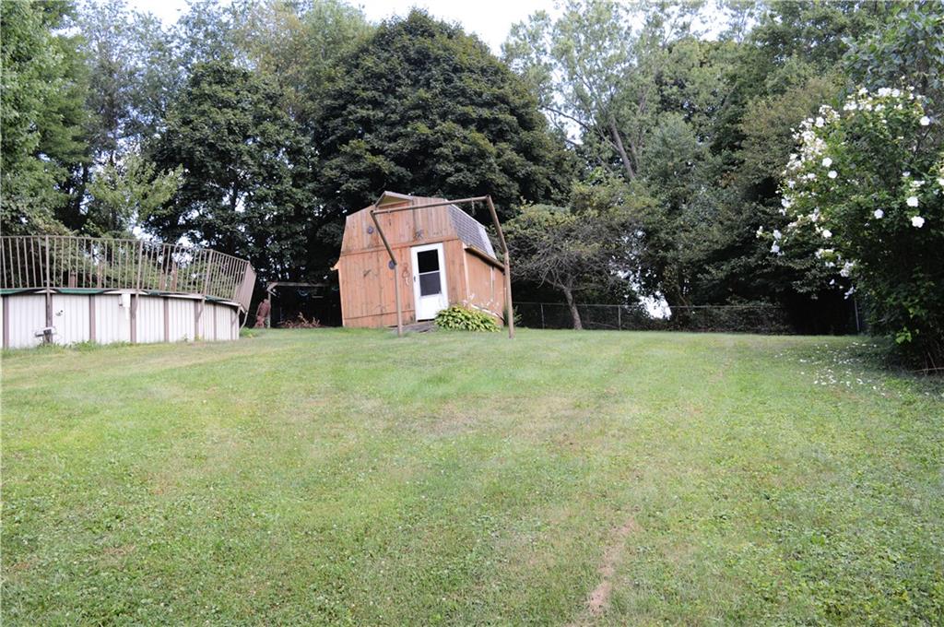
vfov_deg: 43.5
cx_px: 472
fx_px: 786
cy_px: 314
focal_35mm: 30
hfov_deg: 62.0
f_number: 5.6
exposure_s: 1/125
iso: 220
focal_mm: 20
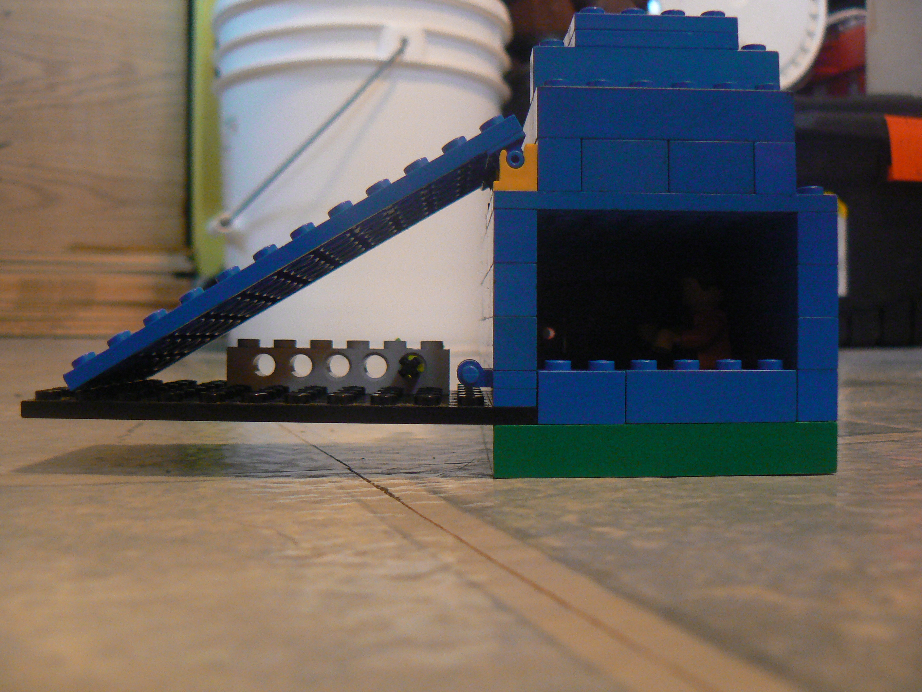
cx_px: 461
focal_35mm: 36
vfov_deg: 39.7
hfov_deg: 51.4
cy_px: 346
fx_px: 959
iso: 200
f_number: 2.8
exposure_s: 1/5
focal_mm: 6
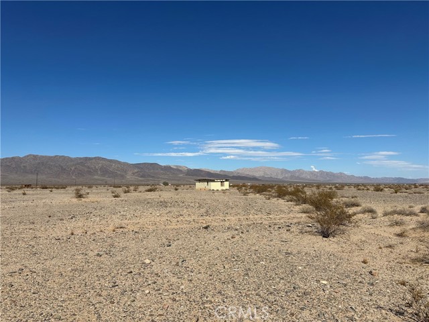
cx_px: 214
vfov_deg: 56.8
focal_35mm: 24
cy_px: 161
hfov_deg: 71.6
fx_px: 297
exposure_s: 1/10753
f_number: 1.78
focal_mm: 6.86
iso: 80
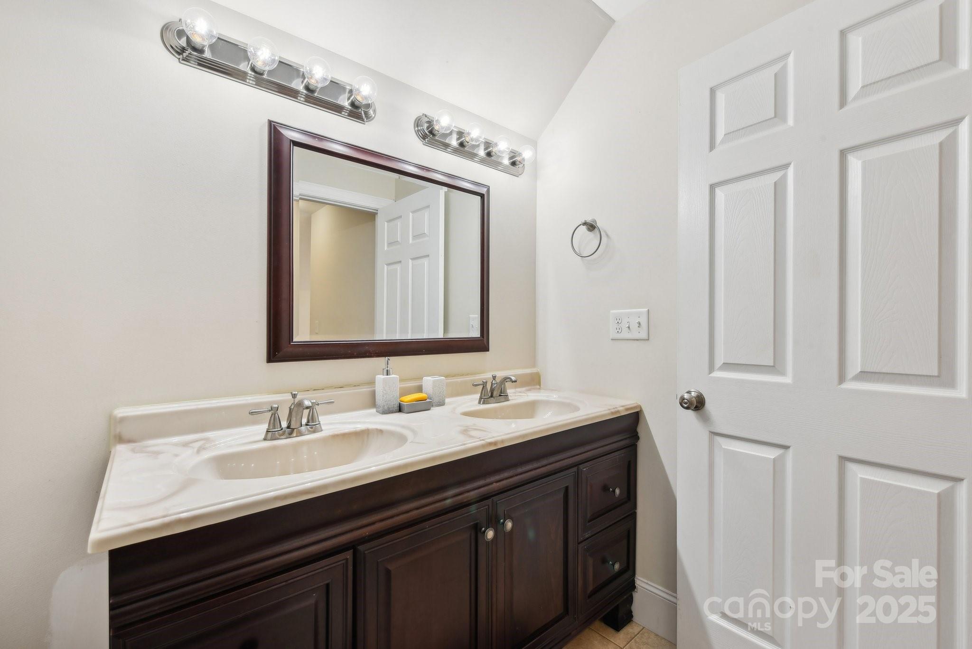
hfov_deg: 104.2
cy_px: 324
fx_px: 378
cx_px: 486
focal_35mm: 14
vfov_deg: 81.3
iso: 200
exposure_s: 1/13
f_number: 11
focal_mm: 14
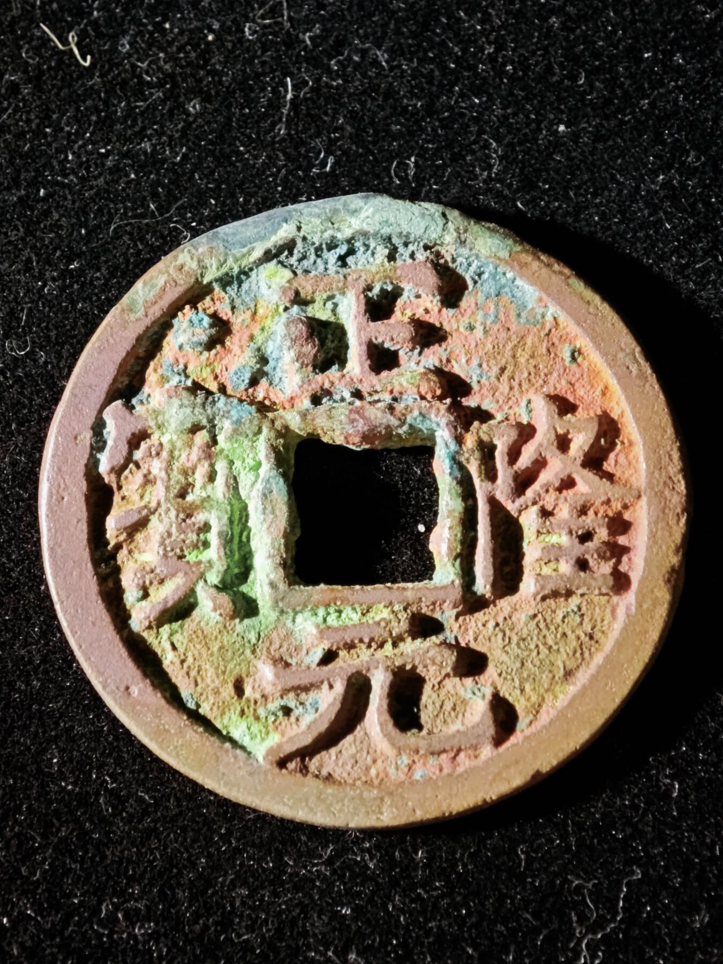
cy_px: 482
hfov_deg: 13.8
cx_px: 362
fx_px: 2980
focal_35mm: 107
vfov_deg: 18.4
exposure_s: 1/100
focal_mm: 9
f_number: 2
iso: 500
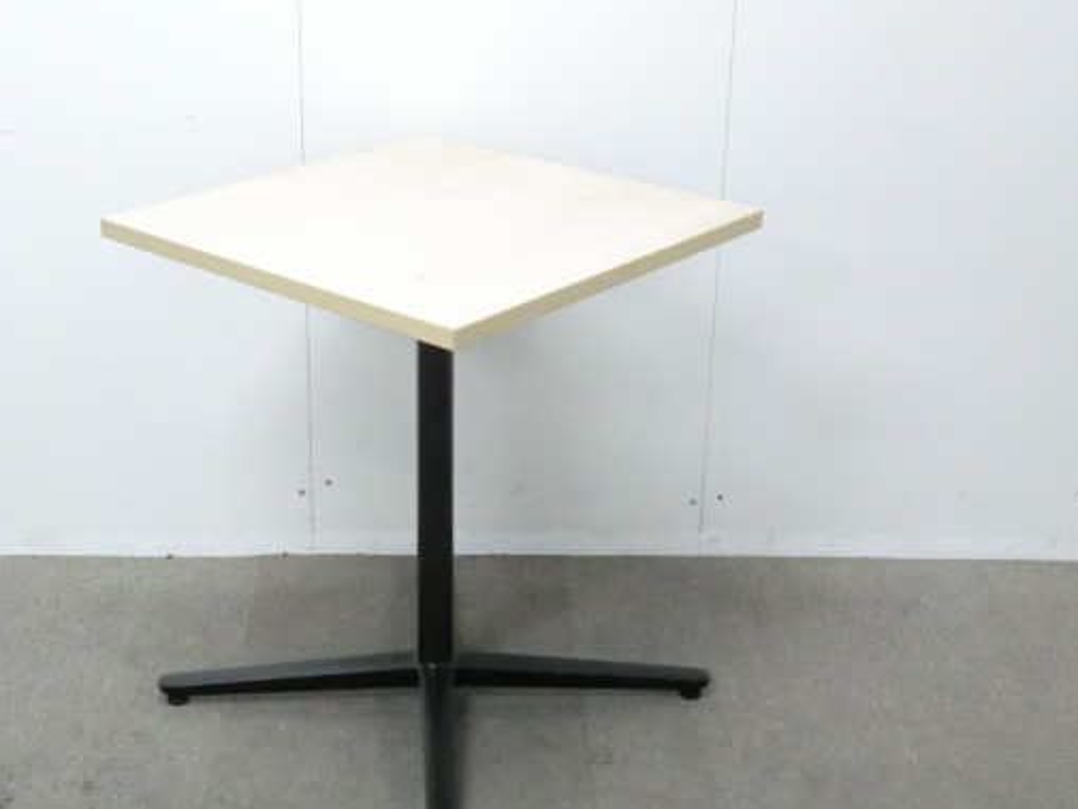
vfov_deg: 25.7
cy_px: 371
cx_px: 442
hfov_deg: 33.7
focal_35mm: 57
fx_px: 1775
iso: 800
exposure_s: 1/40
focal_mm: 8.2
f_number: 4.3
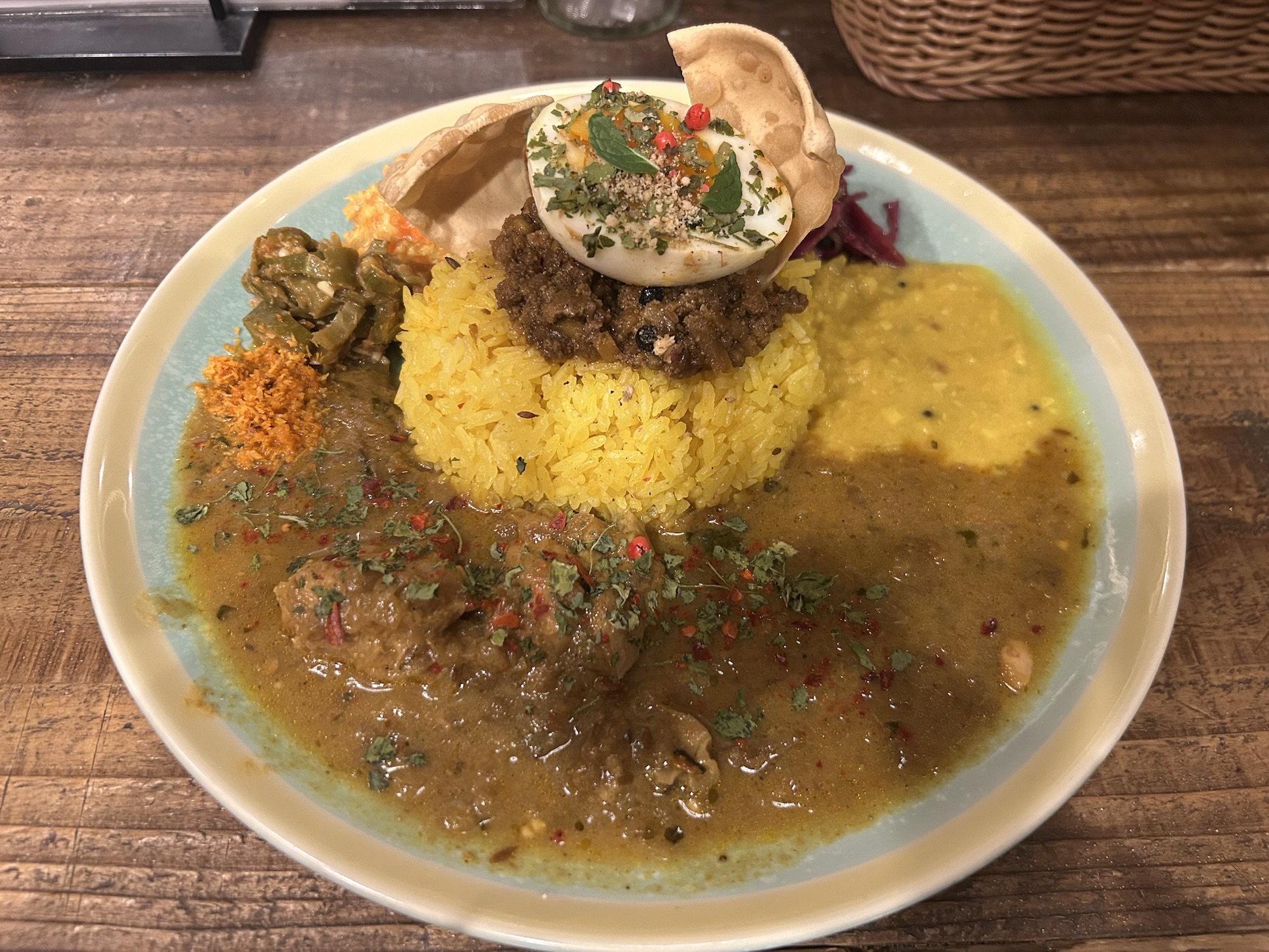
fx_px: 953
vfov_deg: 53.1
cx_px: 634
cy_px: 476
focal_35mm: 26
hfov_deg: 67.3
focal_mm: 5.7
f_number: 1.5
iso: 400
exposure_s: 1/50
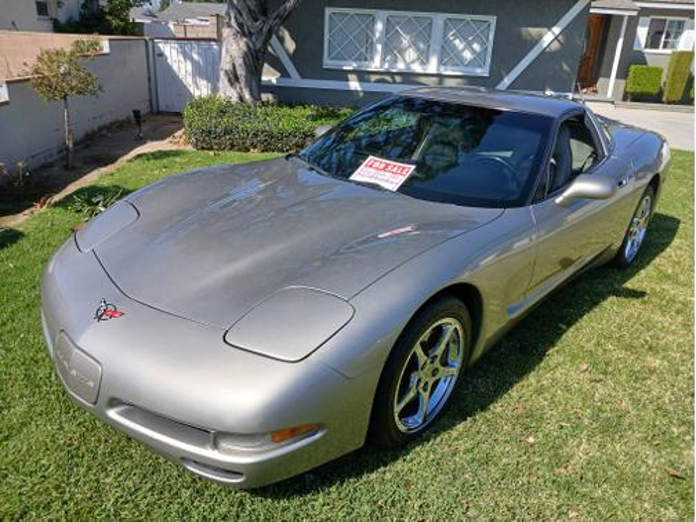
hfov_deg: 67.3
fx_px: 523
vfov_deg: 53.1
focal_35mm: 26
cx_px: 348
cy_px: 261
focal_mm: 3.98
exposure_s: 1/545
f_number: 1.8
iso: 20
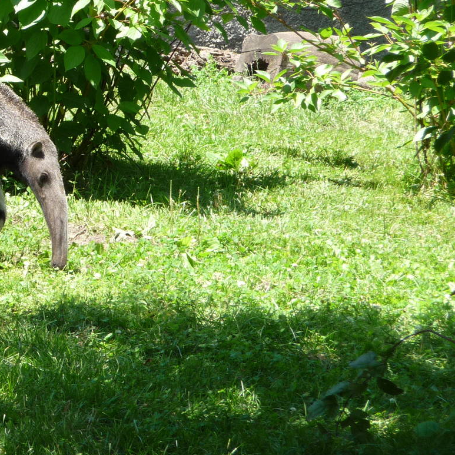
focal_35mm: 364
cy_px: 147
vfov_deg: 4.8
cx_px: -12
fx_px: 5413
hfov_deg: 4.8
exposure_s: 1/125
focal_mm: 34.2
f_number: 4.8
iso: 100
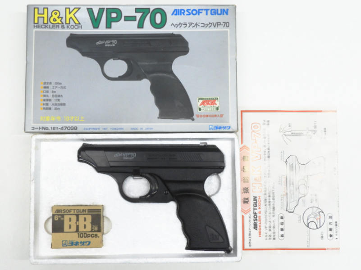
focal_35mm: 40
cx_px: 180
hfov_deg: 46.8
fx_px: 417
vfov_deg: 35.9
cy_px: 135
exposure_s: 1/40
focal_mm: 7.2
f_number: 6.7
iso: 200
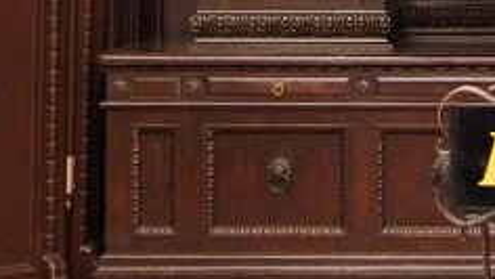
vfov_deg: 7.9
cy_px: -219
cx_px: 566
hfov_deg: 14.1
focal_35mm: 149
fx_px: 1957
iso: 3200
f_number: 4
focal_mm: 28
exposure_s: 1/50
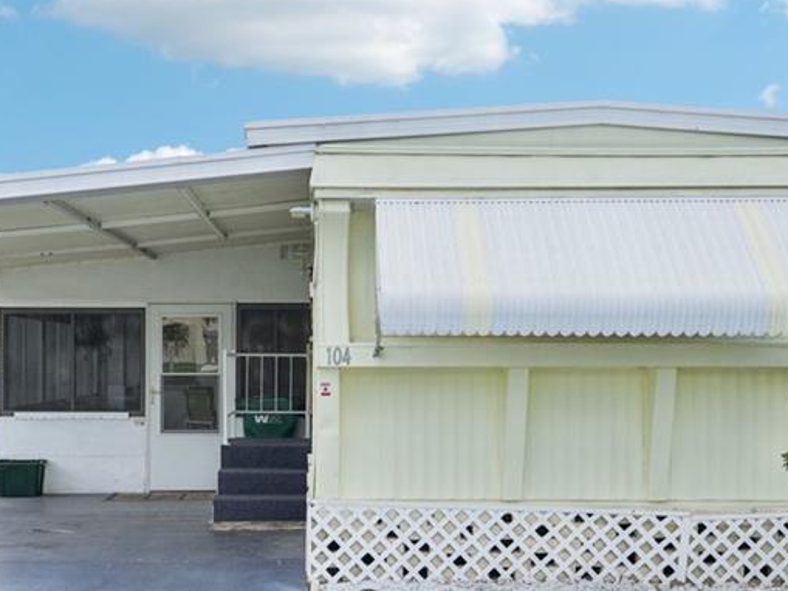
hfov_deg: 34.2
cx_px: 313
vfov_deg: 26.0
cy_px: 380
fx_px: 1275
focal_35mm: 56
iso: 400
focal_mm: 29
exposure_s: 1/1000
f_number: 8
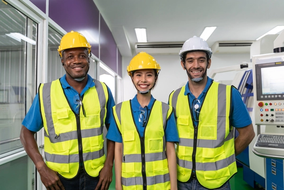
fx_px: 237
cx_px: 142
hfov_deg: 61.9
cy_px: 95
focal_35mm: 30
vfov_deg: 43.6
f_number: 3.5
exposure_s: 1/125
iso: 500
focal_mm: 30
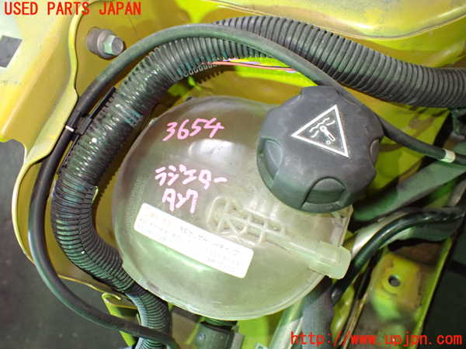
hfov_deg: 60.0
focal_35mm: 30
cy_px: 174
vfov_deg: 46.8
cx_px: 233
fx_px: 404
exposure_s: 1/50
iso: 800
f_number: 2.3
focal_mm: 5.4
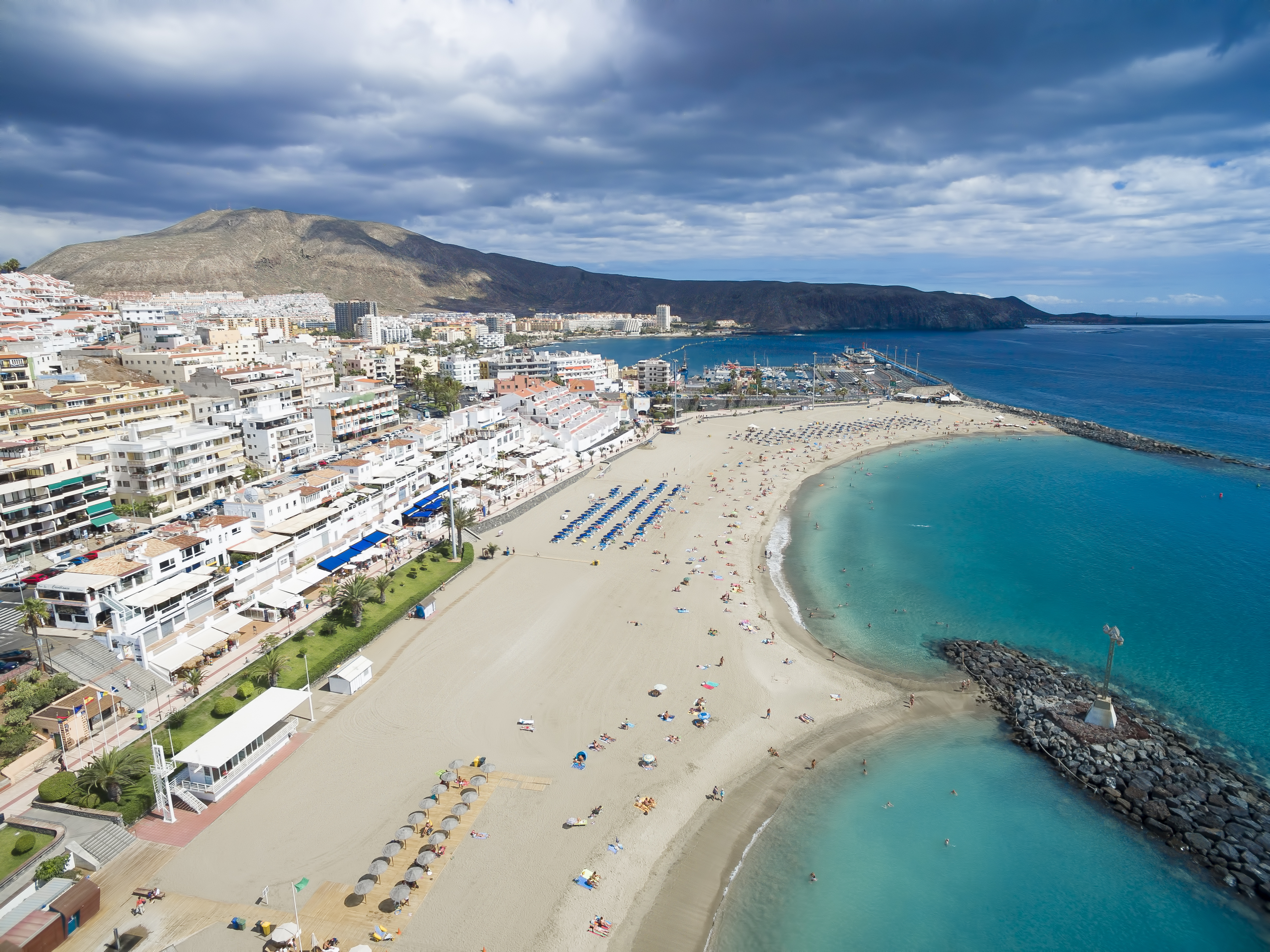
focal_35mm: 20
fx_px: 734
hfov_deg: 81.8
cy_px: 476
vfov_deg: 65.9
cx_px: 635
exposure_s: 1/1250
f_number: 2.8
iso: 100
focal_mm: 3.61
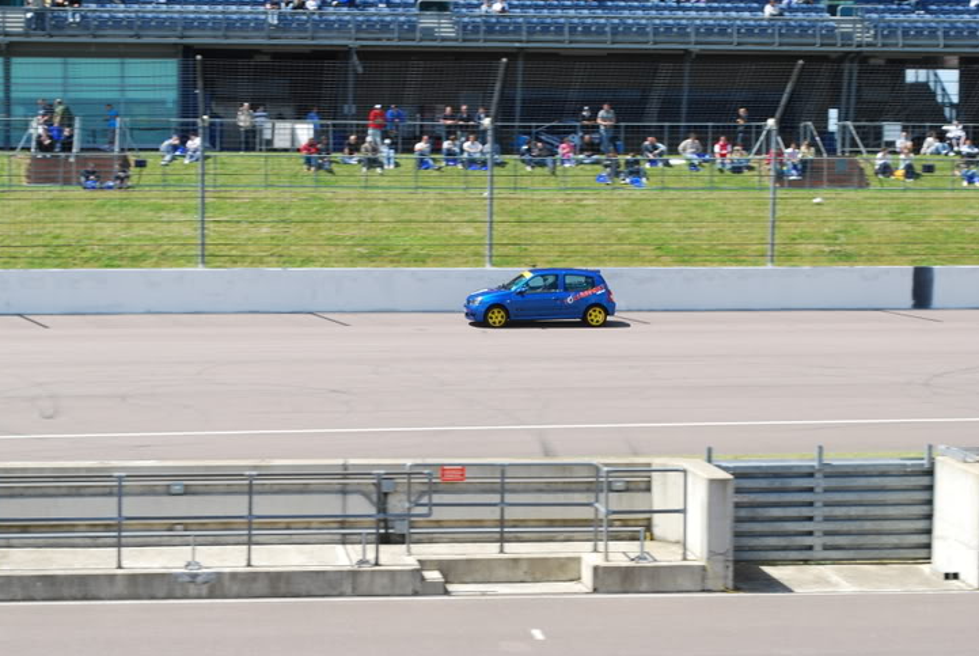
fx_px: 2493
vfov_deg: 15.0
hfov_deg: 22.2
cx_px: 444
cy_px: 306
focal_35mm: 92
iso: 400
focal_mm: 55
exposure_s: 1/400
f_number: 10
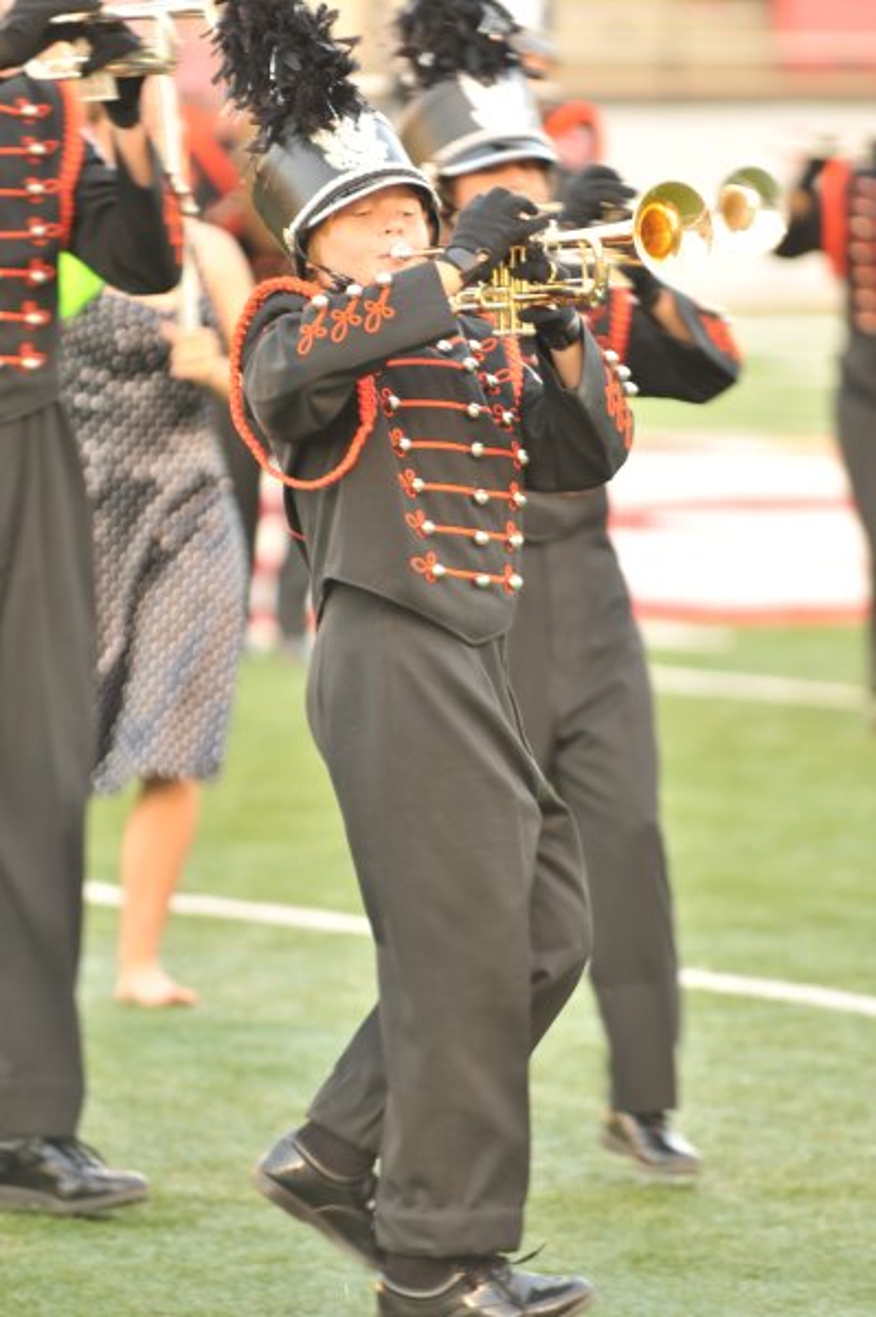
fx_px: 10968
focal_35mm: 300
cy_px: 658
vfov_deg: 6.9
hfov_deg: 4.6
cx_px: 438
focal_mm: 200
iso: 200
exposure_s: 1/100
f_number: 2.8
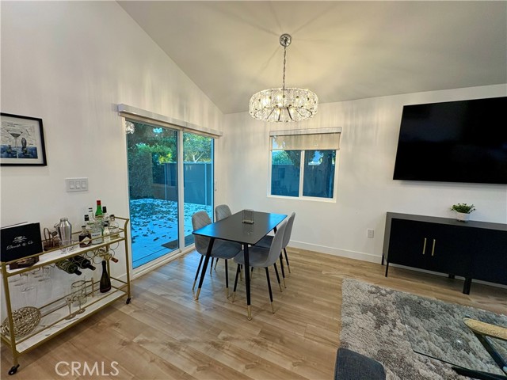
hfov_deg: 102.1
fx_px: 205
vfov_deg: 85.7
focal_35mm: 14
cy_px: 190
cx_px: 254
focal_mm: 2.22
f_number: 2.2
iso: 200
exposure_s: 1/120
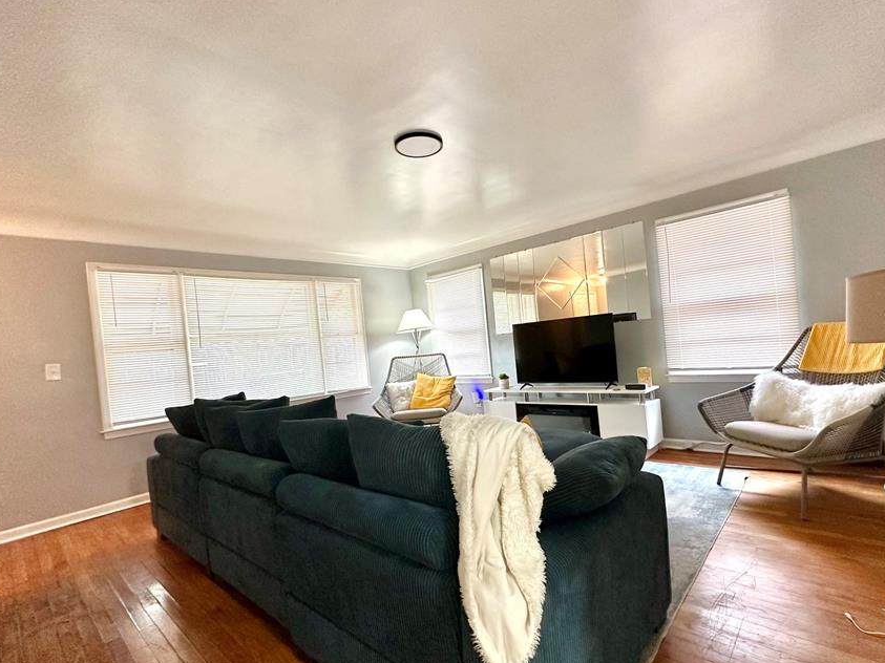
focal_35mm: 17
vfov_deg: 74.7
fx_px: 435
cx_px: 473
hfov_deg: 90.9
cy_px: 349
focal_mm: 2.22
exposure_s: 1/60
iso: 320
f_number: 2.2
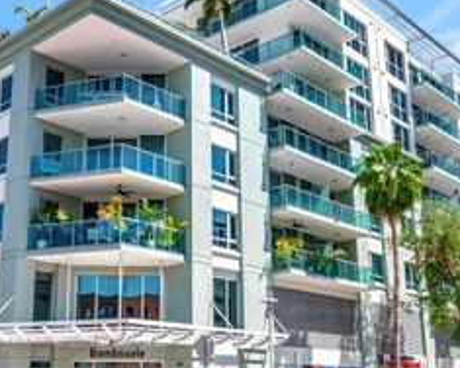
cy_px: 210
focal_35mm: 48
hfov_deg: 38.5
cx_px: 172
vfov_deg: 31.4
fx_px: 653
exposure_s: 1/800
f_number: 9
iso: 640
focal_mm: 16
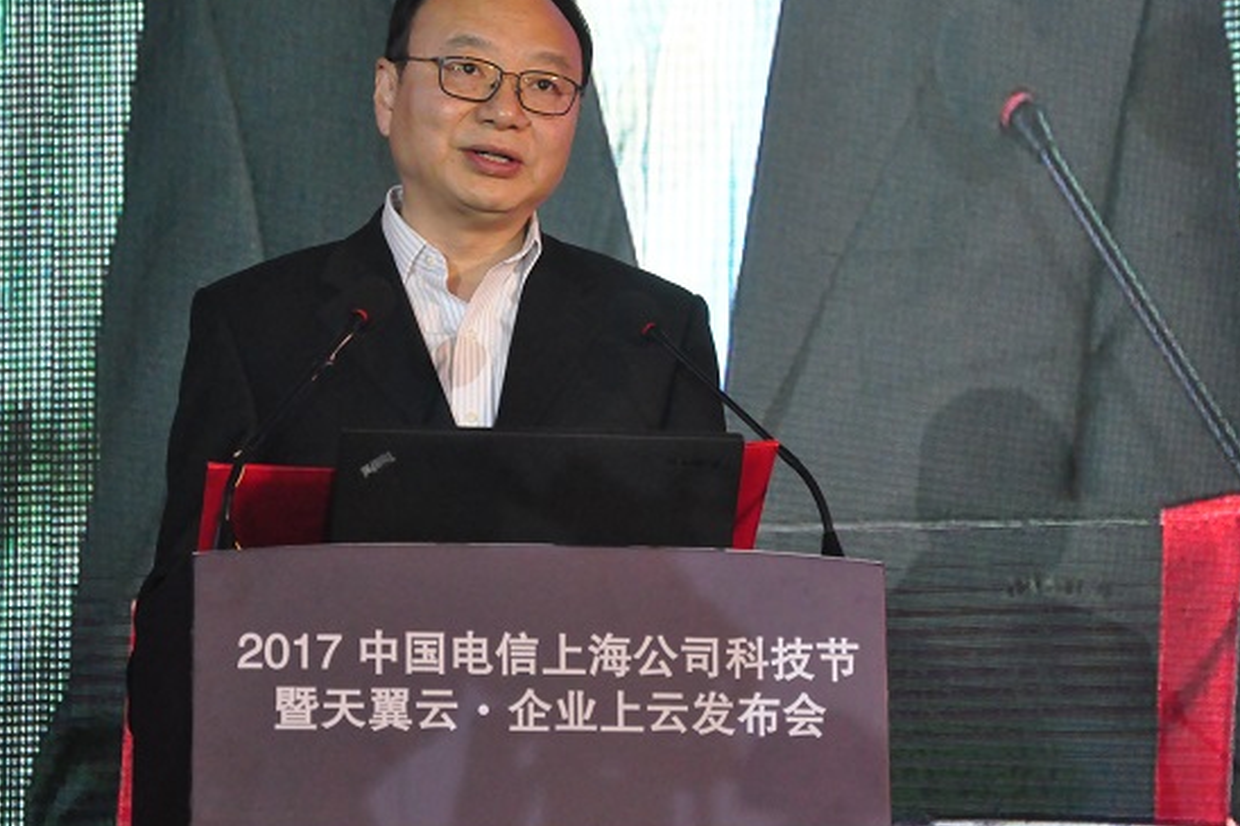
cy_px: 328
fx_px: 6060
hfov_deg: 11.7
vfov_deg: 7.8
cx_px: 561
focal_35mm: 176
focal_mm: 92
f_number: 5.6
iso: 3200
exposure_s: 1/250
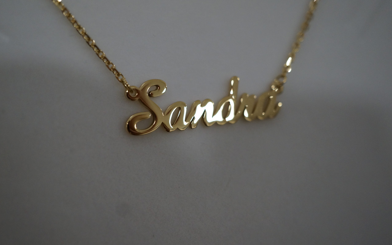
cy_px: 128
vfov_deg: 28.0
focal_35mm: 46
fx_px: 491
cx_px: 197
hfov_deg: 43.5
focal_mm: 30
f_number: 4
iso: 1000
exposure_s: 1/160
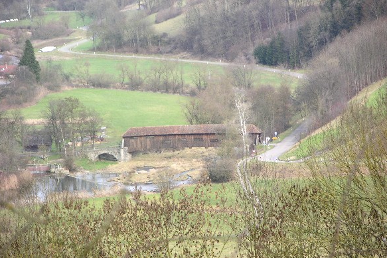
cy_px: 135
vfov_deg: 4.7
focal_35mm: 293
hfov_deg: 7.0
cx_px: 194
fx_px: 3150
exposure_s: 1/52.9
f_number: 4.2
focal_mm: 71.2
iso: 50
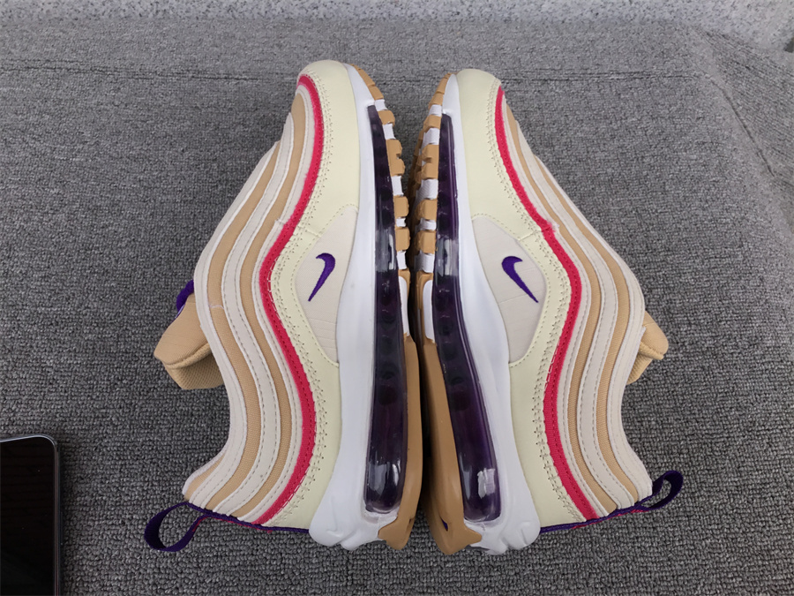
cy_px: 298
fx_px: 711
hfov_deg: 58.4
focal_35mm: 31
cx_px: 397
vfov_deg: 45.4
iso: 25
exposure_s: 1/590
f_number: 2.4
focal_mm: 3.3
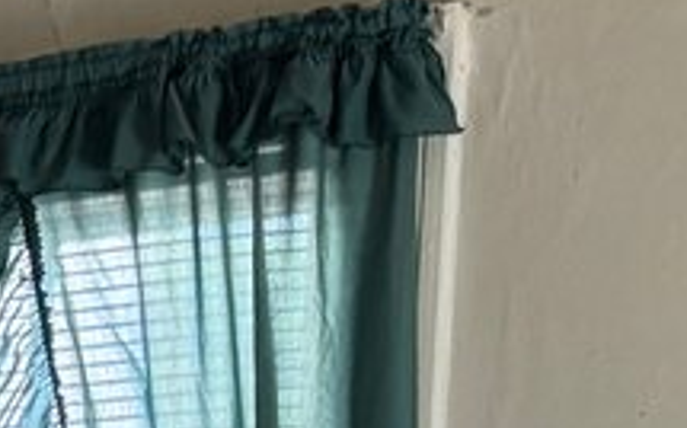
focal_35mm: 179
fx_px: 3349
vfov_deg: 6.8
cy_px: 1107
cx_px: -1344
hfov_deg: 9.4
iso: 160
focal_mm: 6.76
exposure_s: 1/60
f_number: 1.78
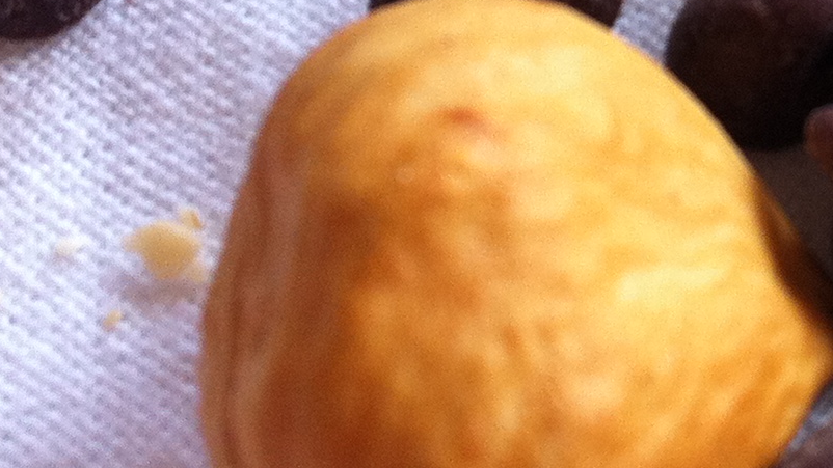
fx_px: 2717
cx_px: 967
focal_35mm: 123
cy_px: -55
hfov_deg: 16.8
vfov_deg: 9.7
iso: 100
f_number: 2.8
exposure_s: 1/40
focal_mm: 3.85
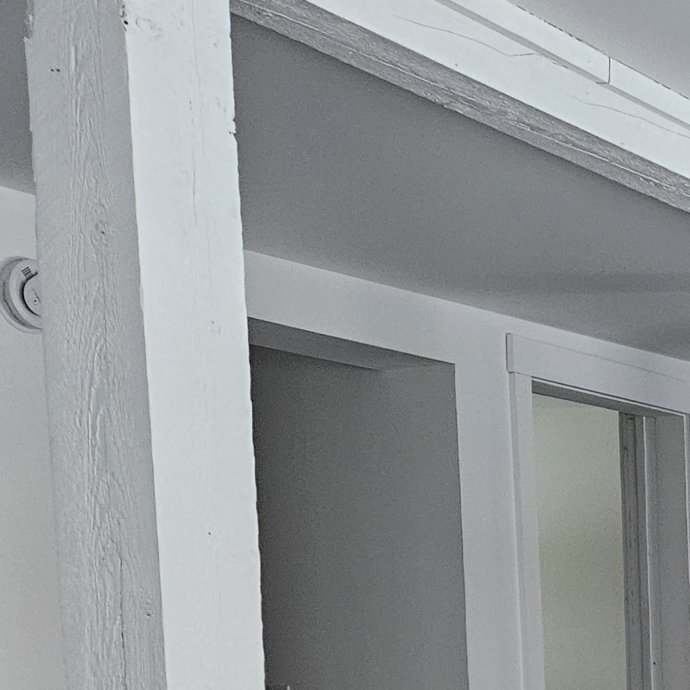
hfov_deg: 18.8
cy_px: 868
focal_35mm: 79
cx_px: 1090
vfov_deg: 20.3
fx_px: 1782
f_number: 1.8
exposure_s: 1/120
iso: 500
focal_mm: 5.4
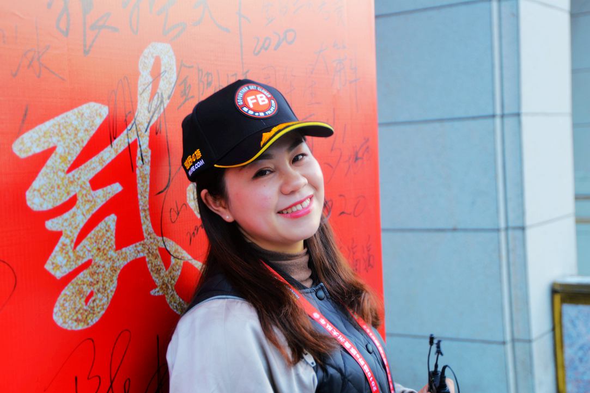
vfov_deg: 23.4
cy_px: 196
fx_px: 950
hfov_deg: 34.5
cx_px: 295
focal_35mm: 58
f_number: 5
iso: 200
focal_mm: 58
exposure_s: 1/25
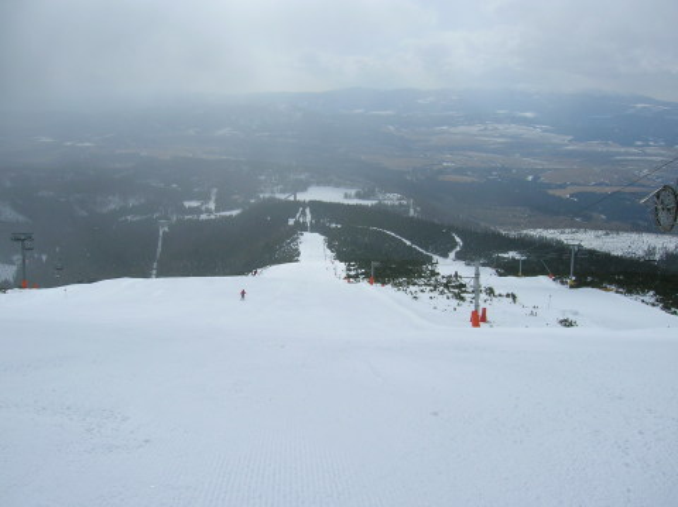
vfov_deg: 41.7
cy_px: 254
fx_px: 665
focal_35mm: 34
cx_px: 339
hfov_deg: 54.0
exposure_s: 1/934
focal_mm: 5.7
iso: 50
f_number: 4.9
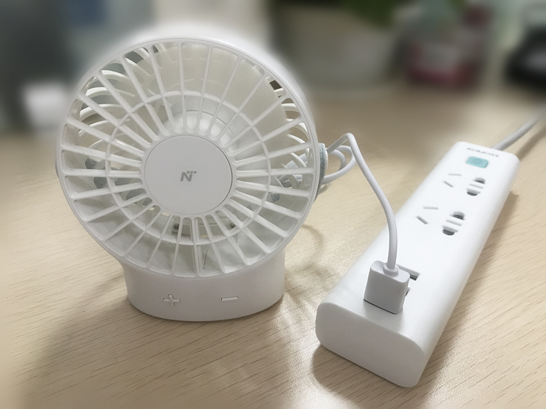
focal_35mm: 28
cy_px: 204
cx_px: 273
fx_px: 442
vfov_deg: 49.7
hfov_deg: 63.4
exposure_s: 1/17
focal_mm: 3.99
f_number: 1.8
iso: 64
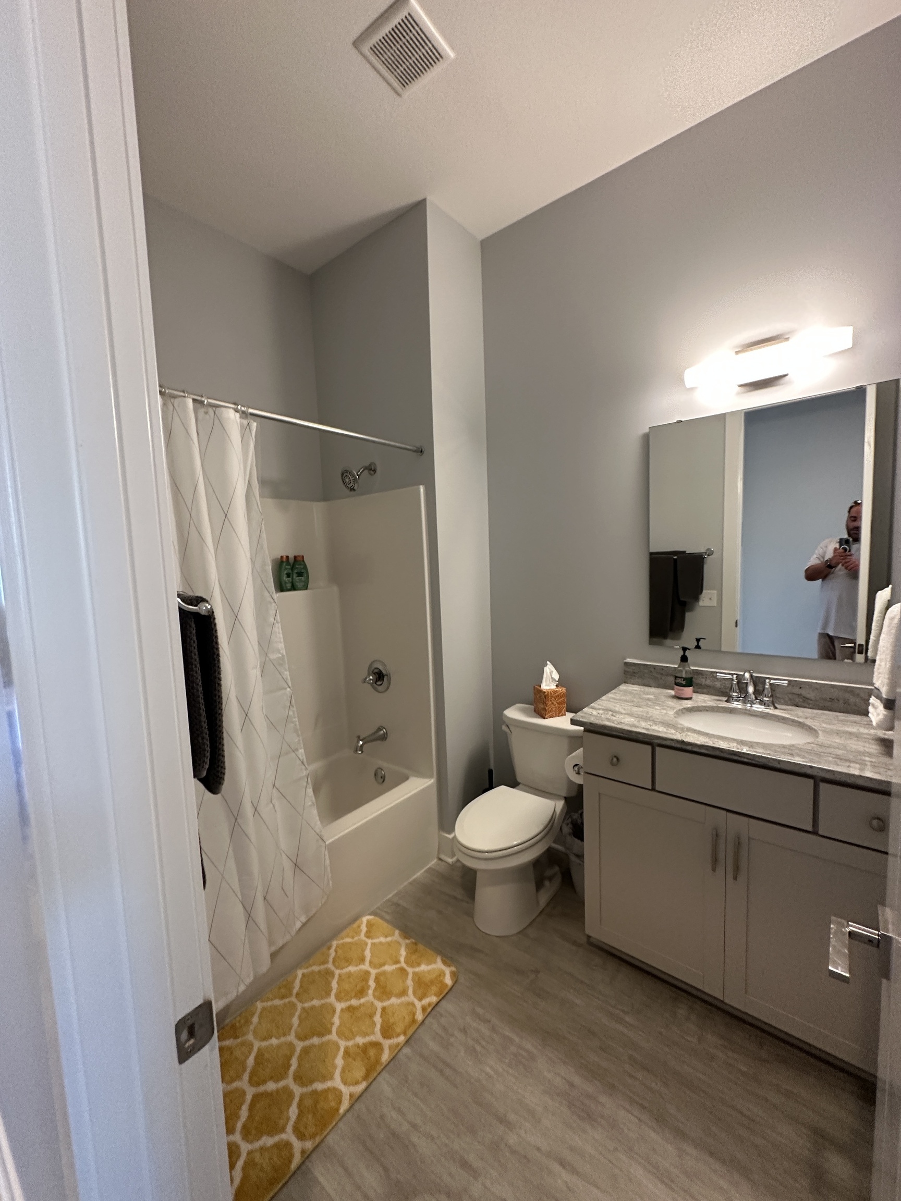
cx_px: 450
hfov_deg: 85.7
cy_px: 600
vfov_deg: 102.1
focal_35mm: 14
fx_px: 486
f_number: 2.2
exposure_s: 1/60
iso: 250
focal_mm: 2.22
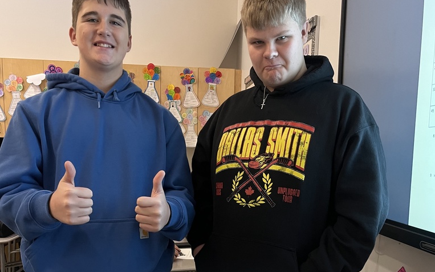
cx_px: 218
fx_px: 439
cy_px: 212
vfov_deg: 33.6
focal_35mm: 37
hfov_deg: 52.7
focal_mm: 5.1
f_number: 1.6
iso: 200
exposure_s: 1/60
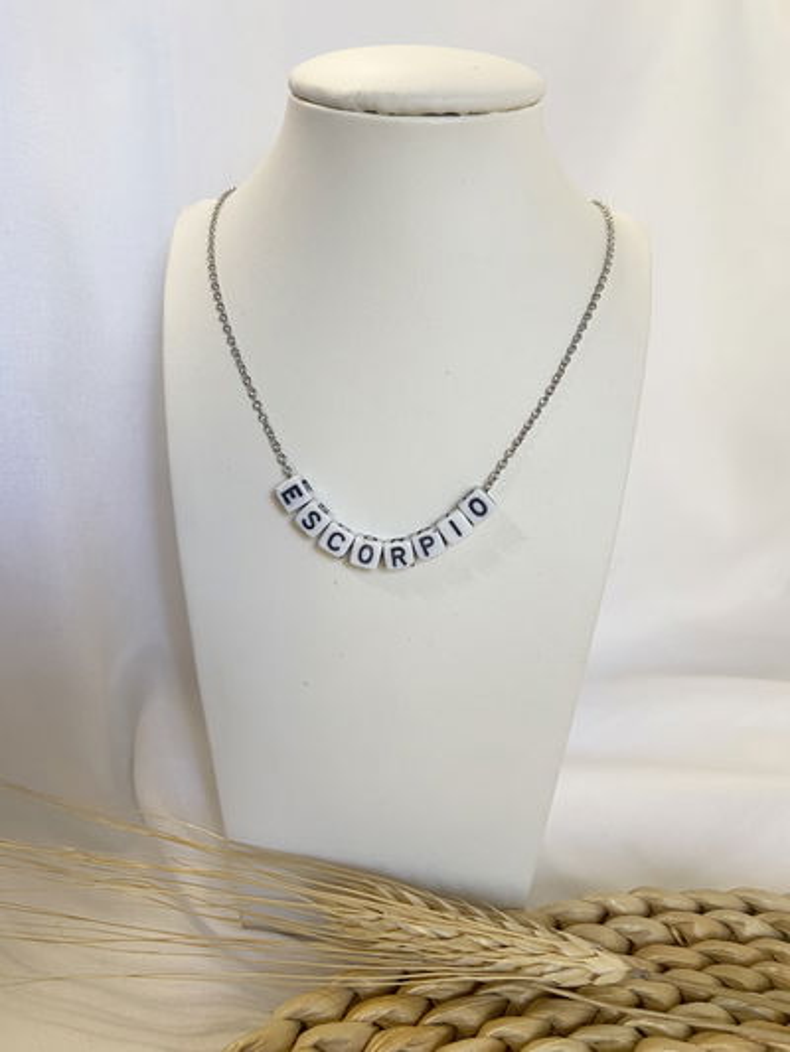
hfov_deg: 53.1
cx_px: 395
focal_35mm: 26
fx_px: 791
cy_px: 526
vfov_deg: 67.3
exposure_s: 1/50
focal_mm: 4.25
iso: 80
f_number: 1.8
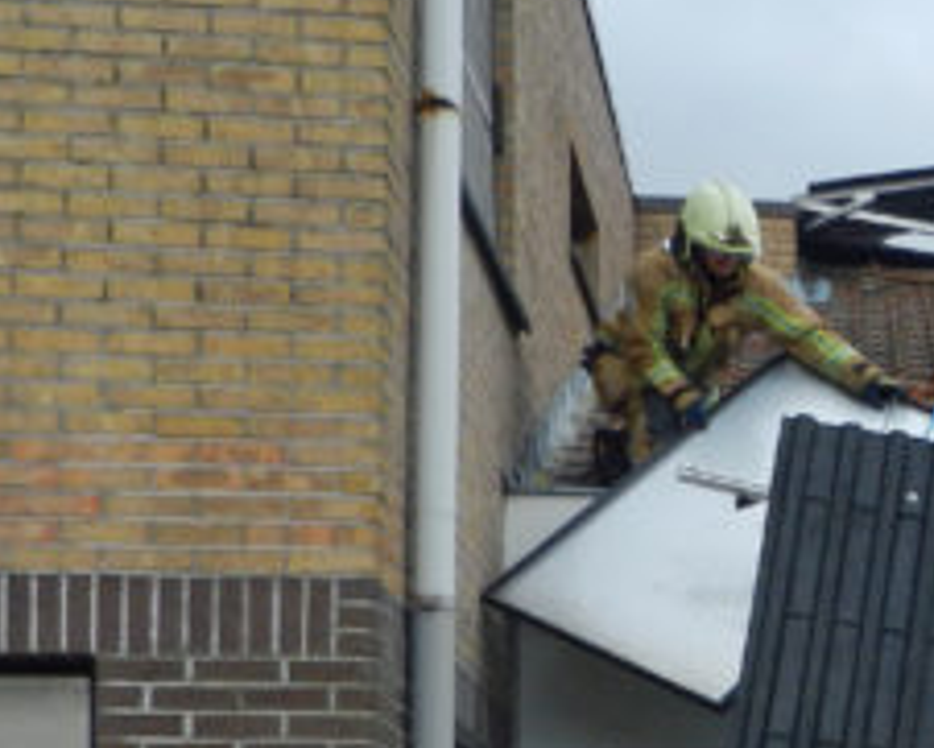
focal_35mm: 75
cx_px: 1232
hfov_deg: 22.5
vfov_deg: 19.3
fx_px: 2074
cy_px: 880
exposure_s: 1/200
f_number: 3.5
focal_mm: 4.5
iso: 160
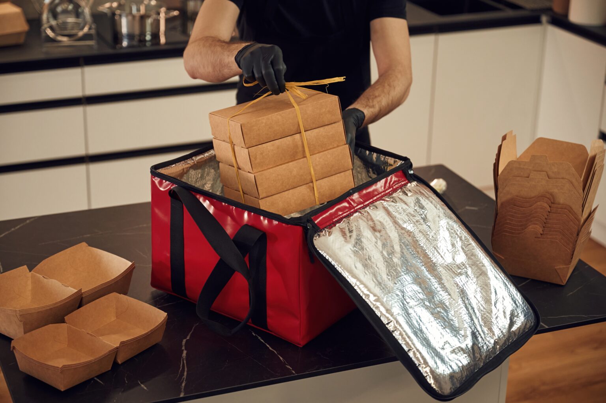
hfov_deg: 28.9
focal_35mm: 70
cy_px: 202
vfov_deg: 19.4
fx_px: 1178
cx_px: 303
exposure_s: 1/320
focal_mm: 70
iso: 1600
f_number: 3.2
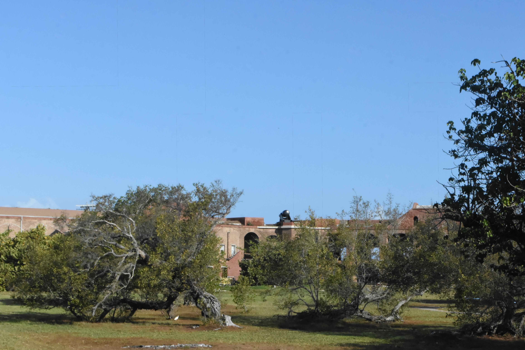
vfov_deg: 22.6
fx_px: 875
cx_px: 262
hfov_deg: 33.4
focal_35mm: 60
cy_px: 175
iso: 2500
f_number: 20
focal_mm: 40
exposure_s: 1/1600
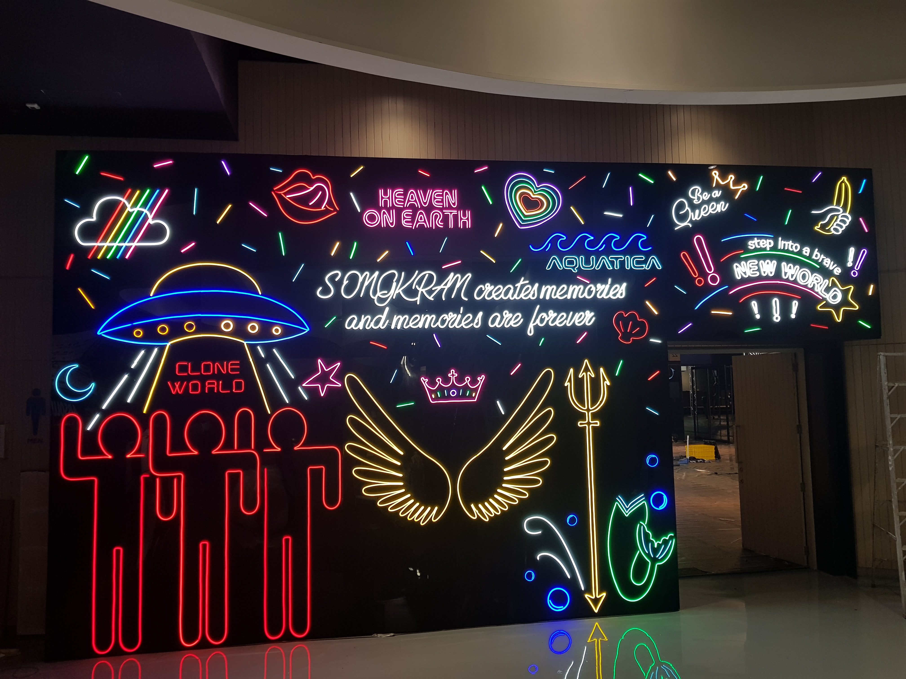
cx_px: 453
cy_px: 340
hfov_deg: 67.3
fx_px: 680
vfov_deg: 53.1
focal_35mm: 26
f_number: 1.7
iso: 64
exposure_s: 1/100
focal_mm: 4.3
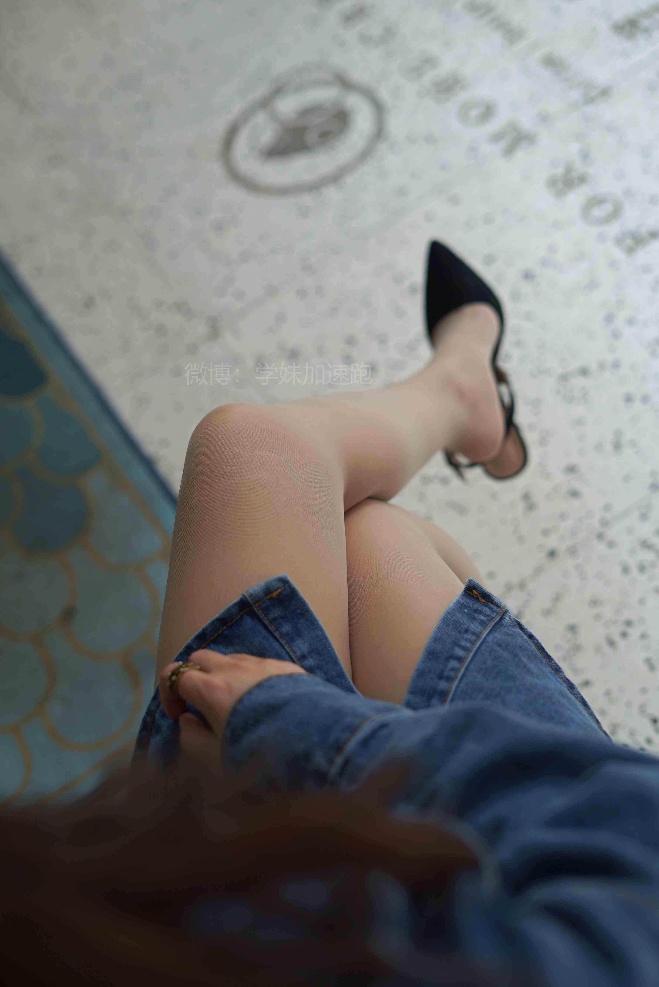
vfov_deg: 39.6
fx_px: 1371
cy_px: 494
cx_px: 330
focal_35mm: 50
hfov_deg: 27.0
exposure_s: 1/160
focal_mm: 50
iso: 100
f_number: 2.8
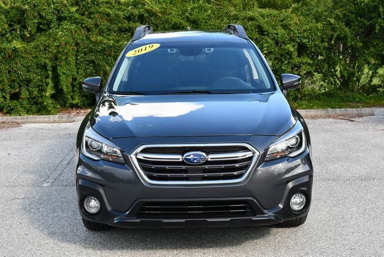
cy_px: 128
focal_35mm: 60
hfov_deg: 33.4
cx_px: 192
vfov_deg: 22.7
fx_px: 641
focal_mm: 30
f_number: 5.6
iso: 220
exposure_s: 1/250
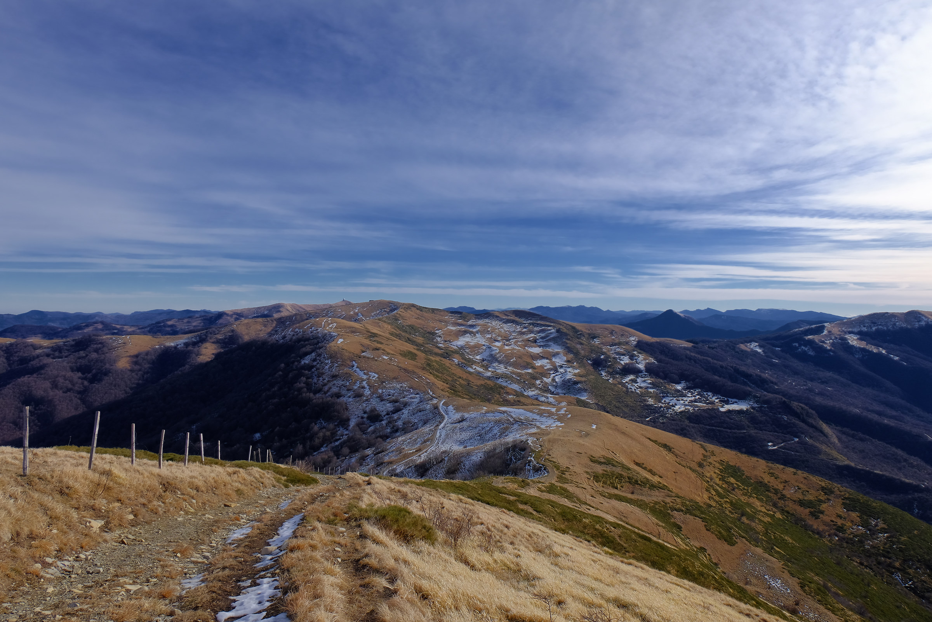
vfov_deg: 53.1
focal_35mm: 24
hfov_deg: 73.7
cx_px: 466
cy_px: 311
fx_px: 621
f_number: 8
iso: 200
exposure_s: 1/500
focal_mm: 16
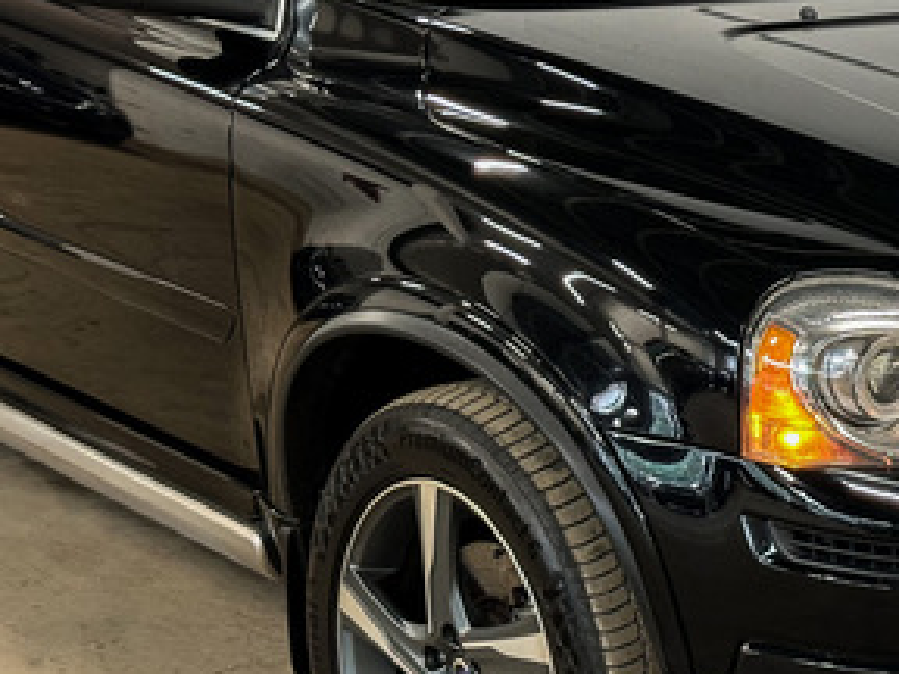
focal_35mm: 100
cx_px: 862
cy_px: 268
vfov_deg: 14.8
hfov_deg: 19.2
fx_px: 2597
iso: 250
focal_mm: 6.86
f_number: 1.78
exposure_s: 1/50
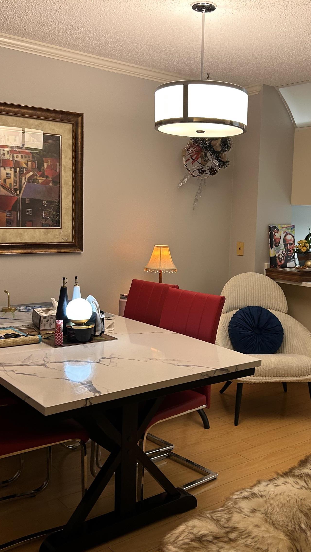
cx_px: 214
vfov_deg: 52.8
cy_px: 276
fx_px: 557
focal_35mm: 38
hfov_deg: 30.9
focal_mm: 5.7
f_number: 1.5
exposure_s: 1/60
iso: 125
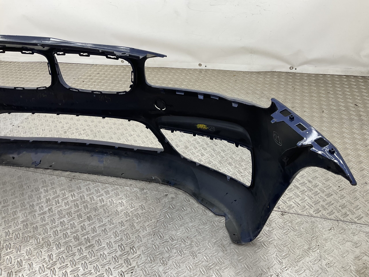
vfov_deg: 48.2
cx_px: 184
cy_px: 138
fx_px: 309
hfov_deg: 61.7
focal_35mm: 29
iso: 32
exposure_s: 1/100
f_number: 1.8
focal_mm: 3
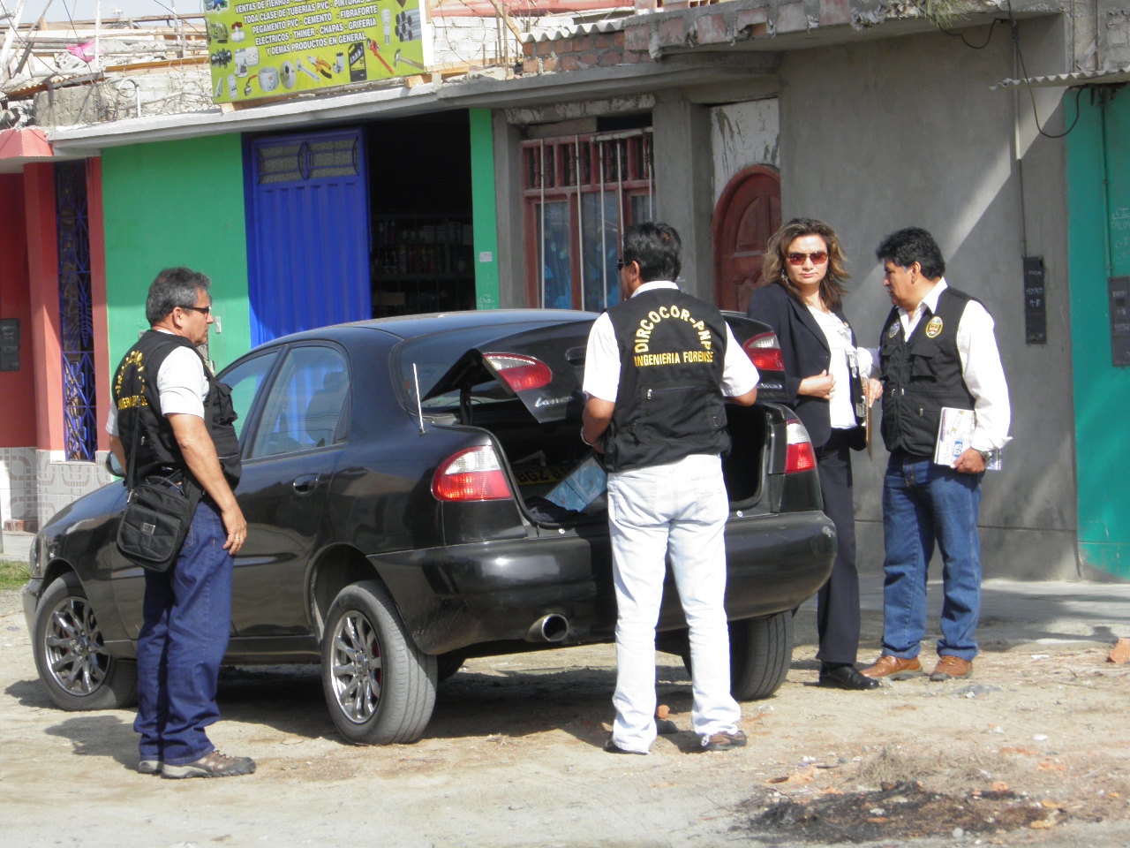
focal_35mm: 141
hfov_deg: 14.0
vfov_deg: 10.5
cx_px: 565
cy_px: 424
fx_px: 4603
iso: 50
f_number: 5.7
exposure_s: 1/200
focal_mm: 25.4
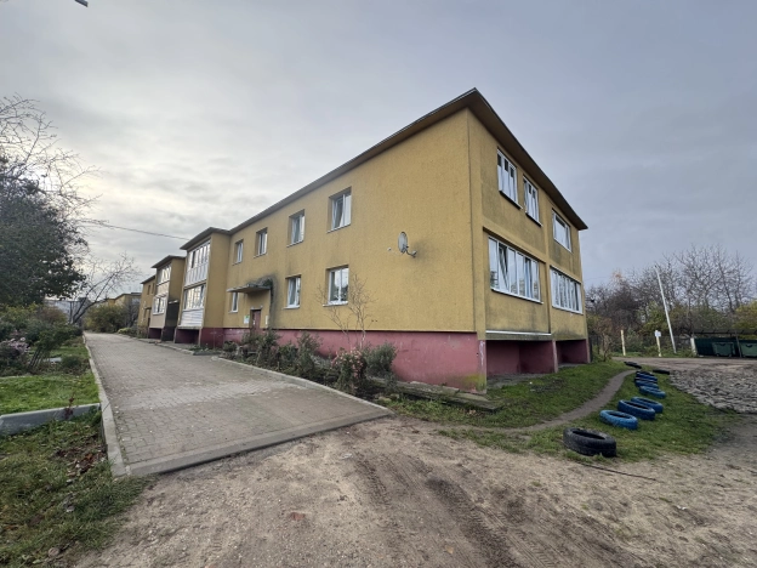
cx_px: 378
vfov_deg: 85.7
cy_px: 284
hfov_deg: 102.1
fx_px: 306
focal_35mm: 14
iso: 40
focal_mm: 2.22
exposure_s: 1/445
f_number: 2.2
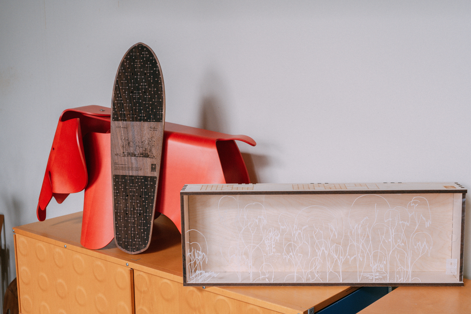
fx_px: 654
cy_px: 157
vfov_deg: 27.0
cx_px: 236
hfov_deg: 39.6
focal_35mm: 50
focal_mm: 50
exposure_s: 1/80
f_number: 10
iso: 1000
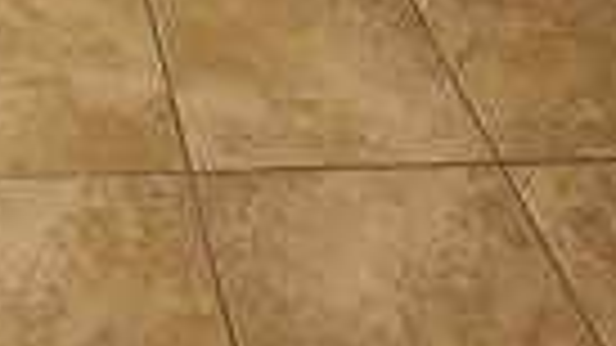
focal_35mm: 66
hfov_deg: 28.7
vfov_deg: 12.7
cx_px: -72
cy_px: -548
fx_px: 1078
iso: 200
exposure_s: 1/60
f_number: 2.2
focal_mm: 2.2
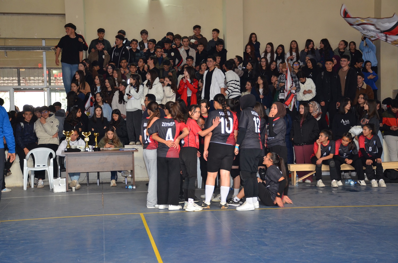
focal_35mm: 72
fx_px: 794
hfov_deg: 28.1
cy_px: 132
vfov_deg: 18.8
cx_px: 199
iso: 720
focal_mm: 48
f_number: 4.5
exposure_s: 1/60
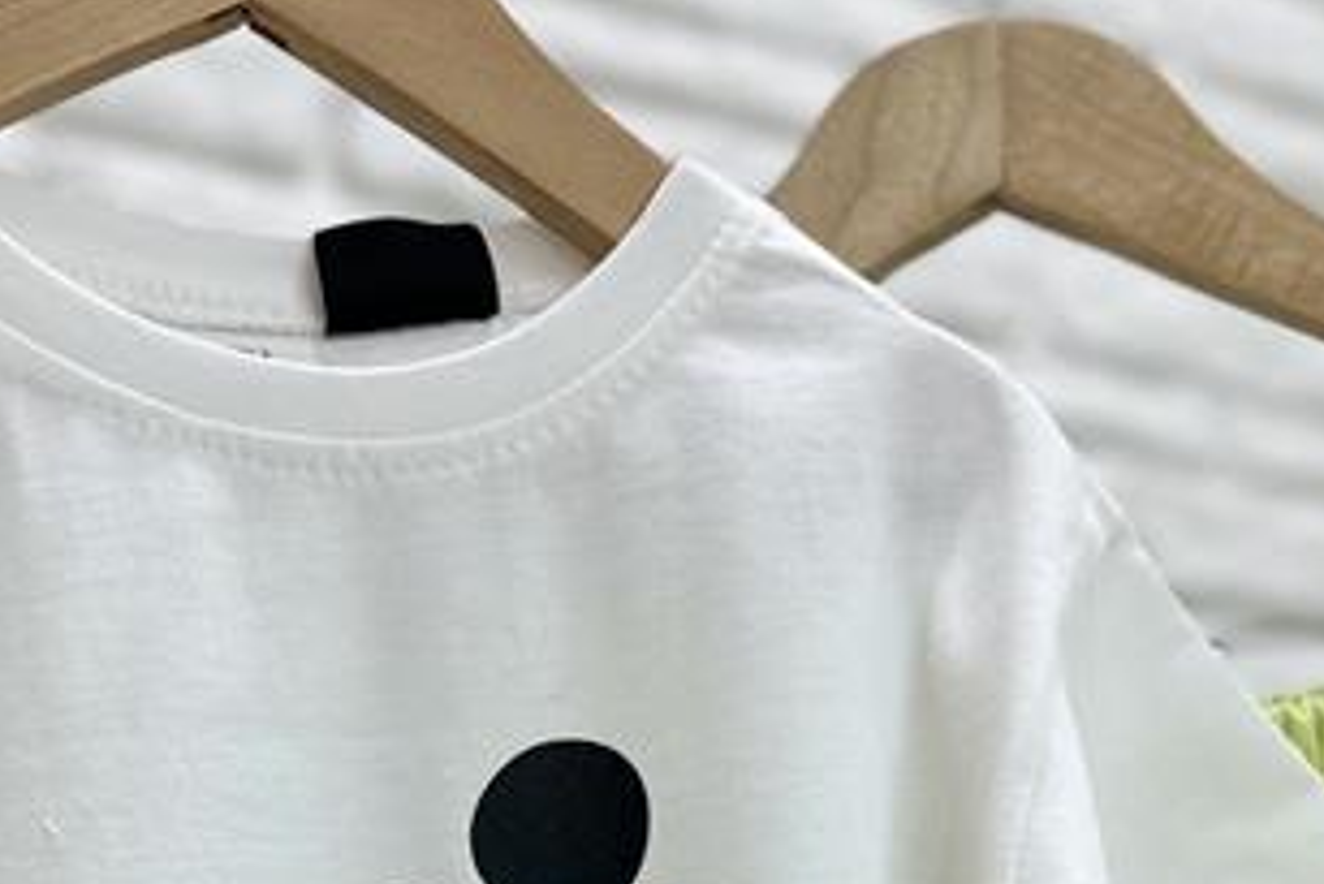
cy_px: 1350
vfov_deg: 18.4
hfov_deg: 30.9
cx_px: 668
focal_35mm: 65
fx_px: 2392
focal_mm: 6.86
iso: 64
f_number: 1.78
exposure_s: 1/160
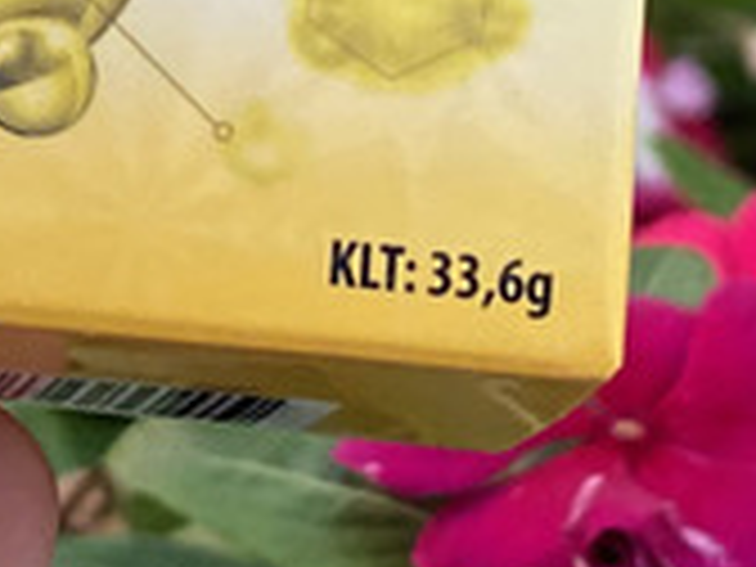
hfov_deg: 6.2
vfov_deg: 4.7
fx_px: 6770
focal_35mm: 310
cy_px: -598
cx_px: -734
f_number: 2
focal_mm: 6
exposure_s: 1/100
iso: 64
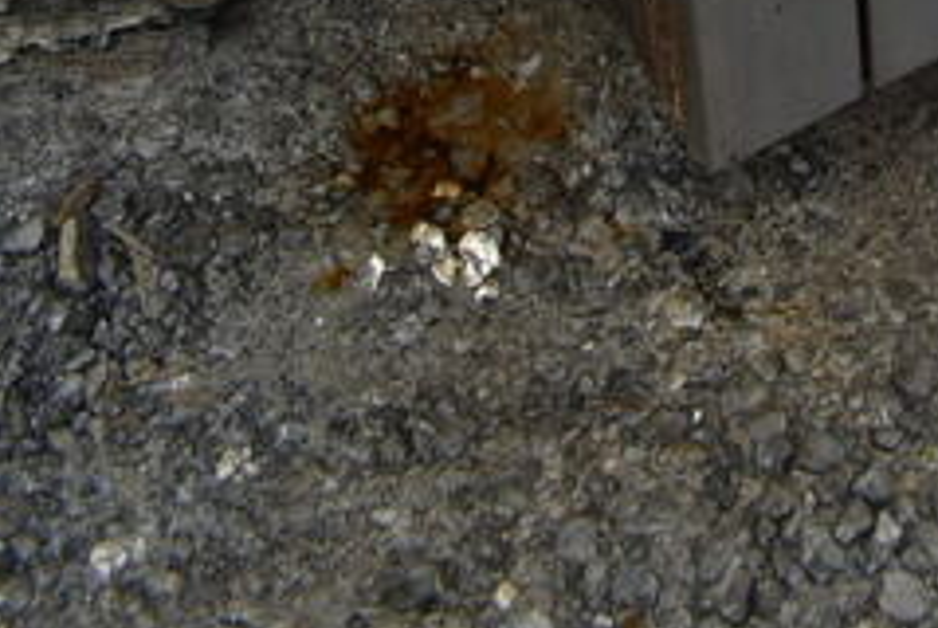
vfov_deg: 10.3
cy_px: -1156
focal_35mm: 103
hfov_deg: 18.7
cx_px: 1130
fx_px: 2687
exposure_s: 1/100
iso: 100
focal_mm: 18
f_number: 5
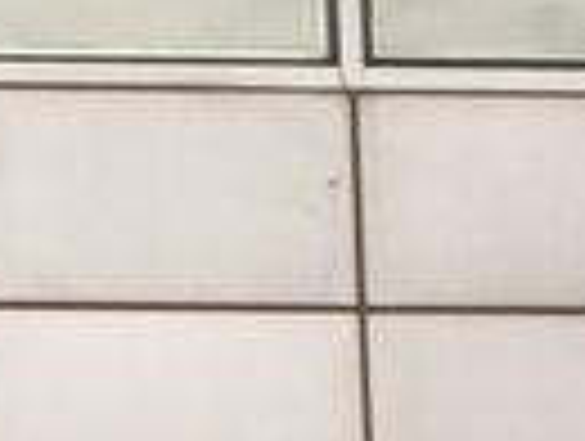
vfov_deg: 9.2
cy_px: 767
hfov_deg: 11.4
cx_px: -580
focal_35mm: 156
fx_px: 2641
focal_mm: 4.15
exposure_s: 1/482
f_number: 2.2
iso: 32
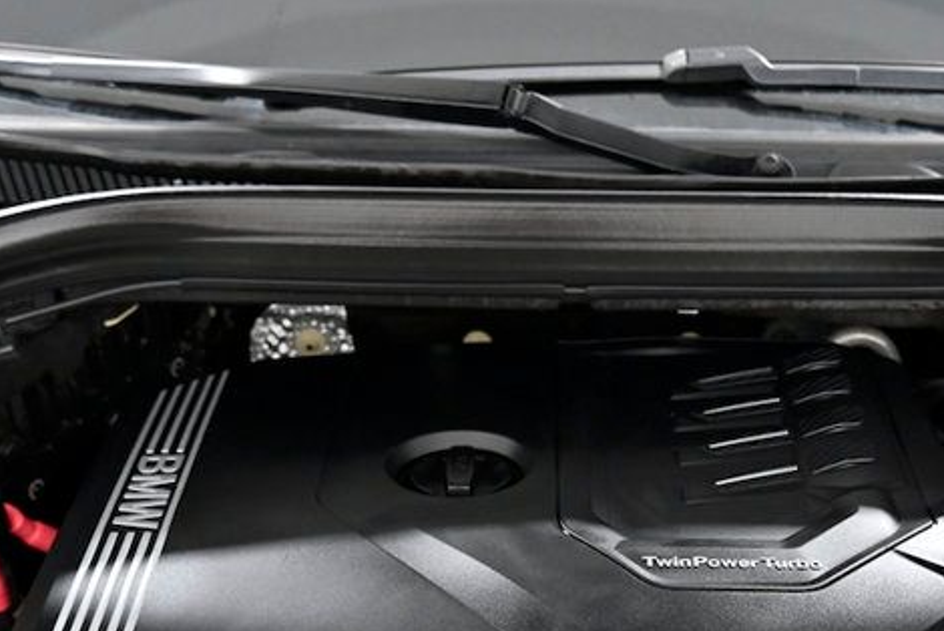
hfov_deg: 32.7
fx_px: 1600
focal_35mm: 61
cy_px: 650
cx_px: 591
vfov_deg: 21.4
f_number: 5
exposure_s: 1/80
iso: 2000
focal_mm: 28
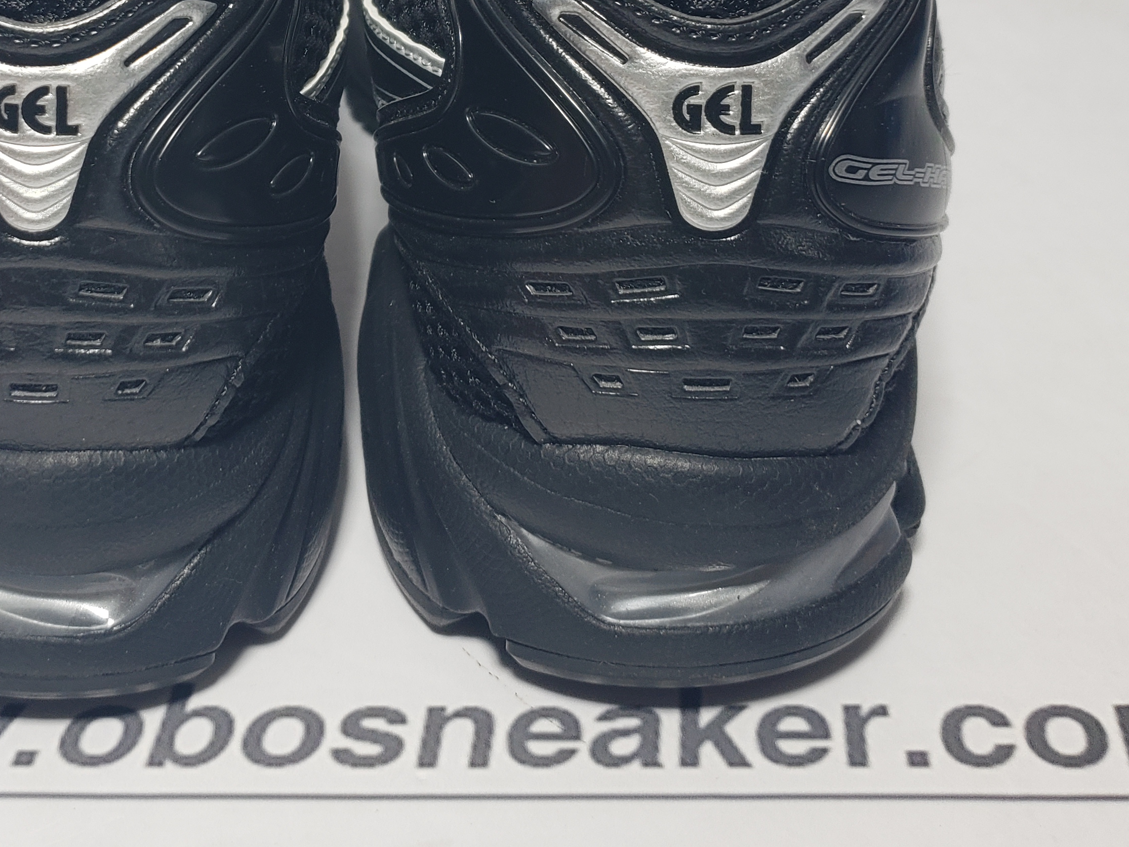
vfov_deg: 29.8
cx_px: 344
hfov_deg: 39.8
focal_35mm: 47
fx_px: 1533
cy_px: 107
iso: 50
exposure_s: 1/283
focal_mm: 4.3
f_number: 1.5
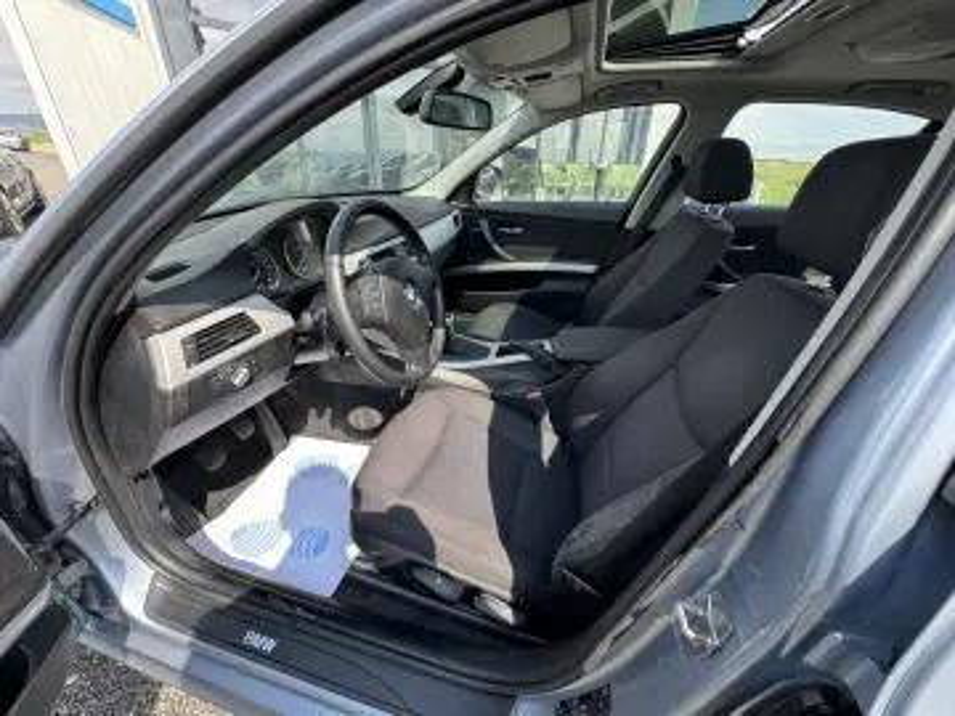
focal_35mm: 14
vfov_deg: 85.7
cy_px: 358
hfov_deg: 102.1
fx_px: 386
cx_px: 478
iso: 40
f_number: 2.2
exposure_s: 1/154
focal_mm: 2.22
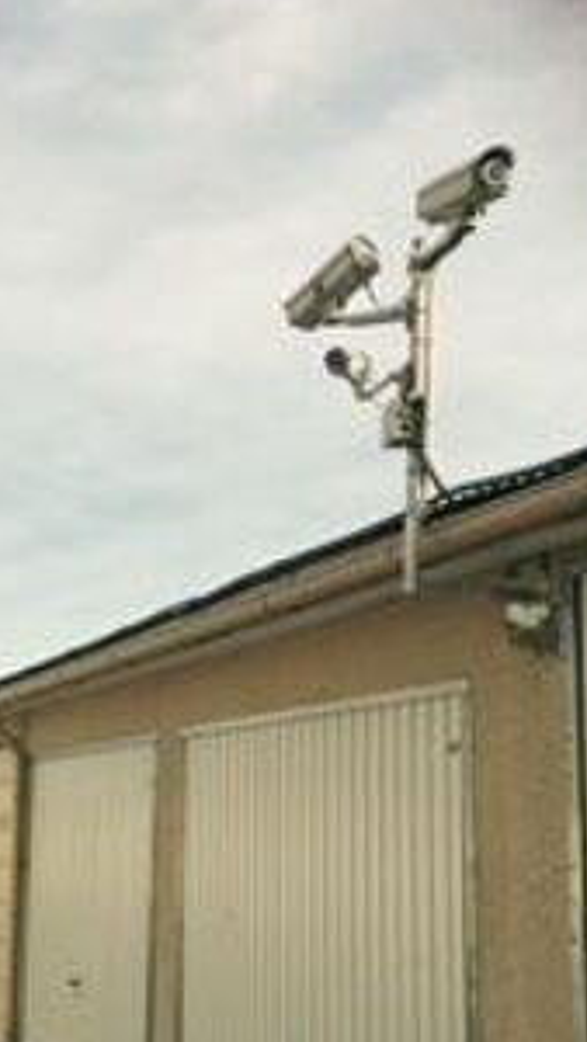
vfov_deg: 45.1
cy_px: 648
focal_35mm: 45
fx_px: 1244
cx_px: 129
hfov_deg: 26.1
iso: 32
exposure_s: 1/1464
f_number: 2.2
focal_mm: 4.15
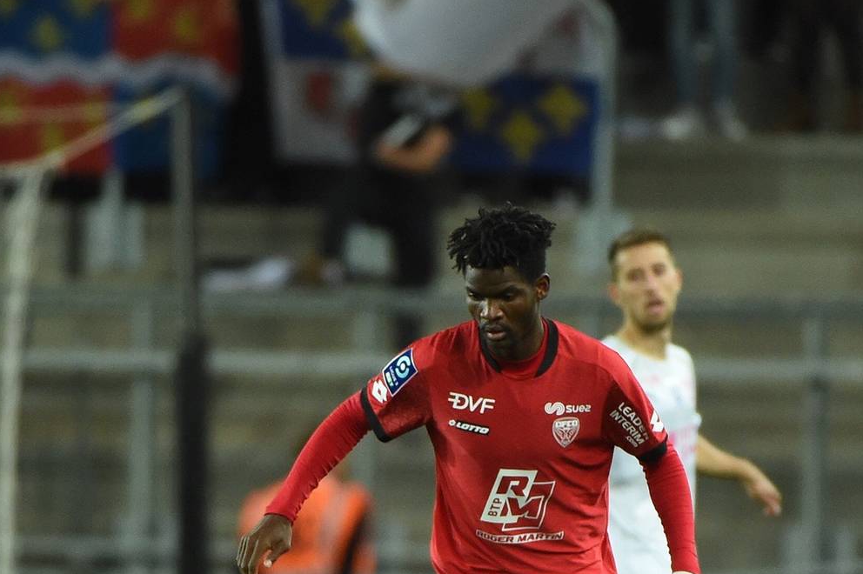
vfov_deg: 1.8
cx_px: 482
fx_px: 18542
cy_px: 511
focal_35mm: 774
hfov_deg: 2.7
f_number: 4
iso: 4000
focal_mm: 400
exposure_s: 1/640
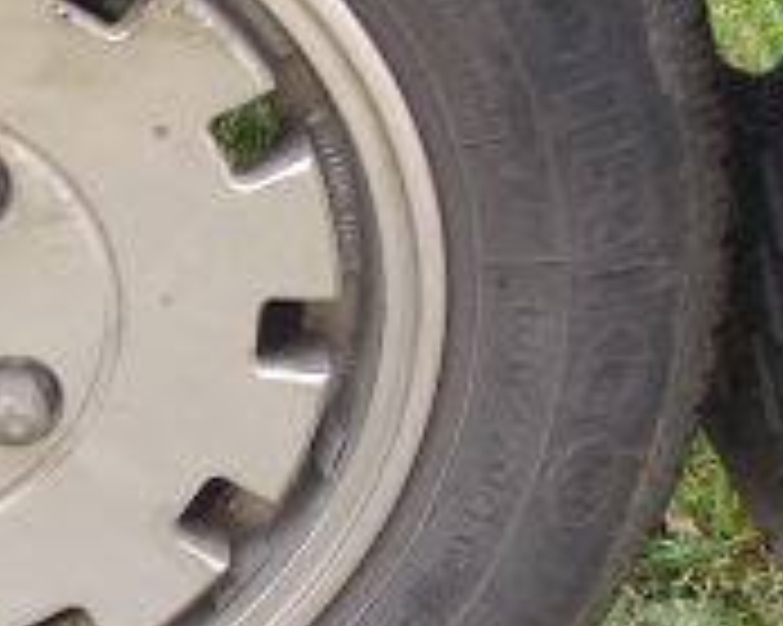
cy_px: 311
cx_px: -220
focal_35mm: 133
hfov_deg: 13.9
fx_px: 3080
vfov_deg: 11.6
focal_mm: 6.2
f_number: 2.8
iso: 64
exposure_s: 1/30
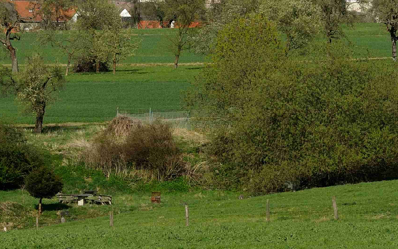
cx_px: 202
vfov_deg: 2.3
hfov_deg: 3.6
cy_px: -60
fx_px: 6303
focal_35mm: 581
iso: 200
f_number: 9
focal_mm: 150
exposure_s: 1/800
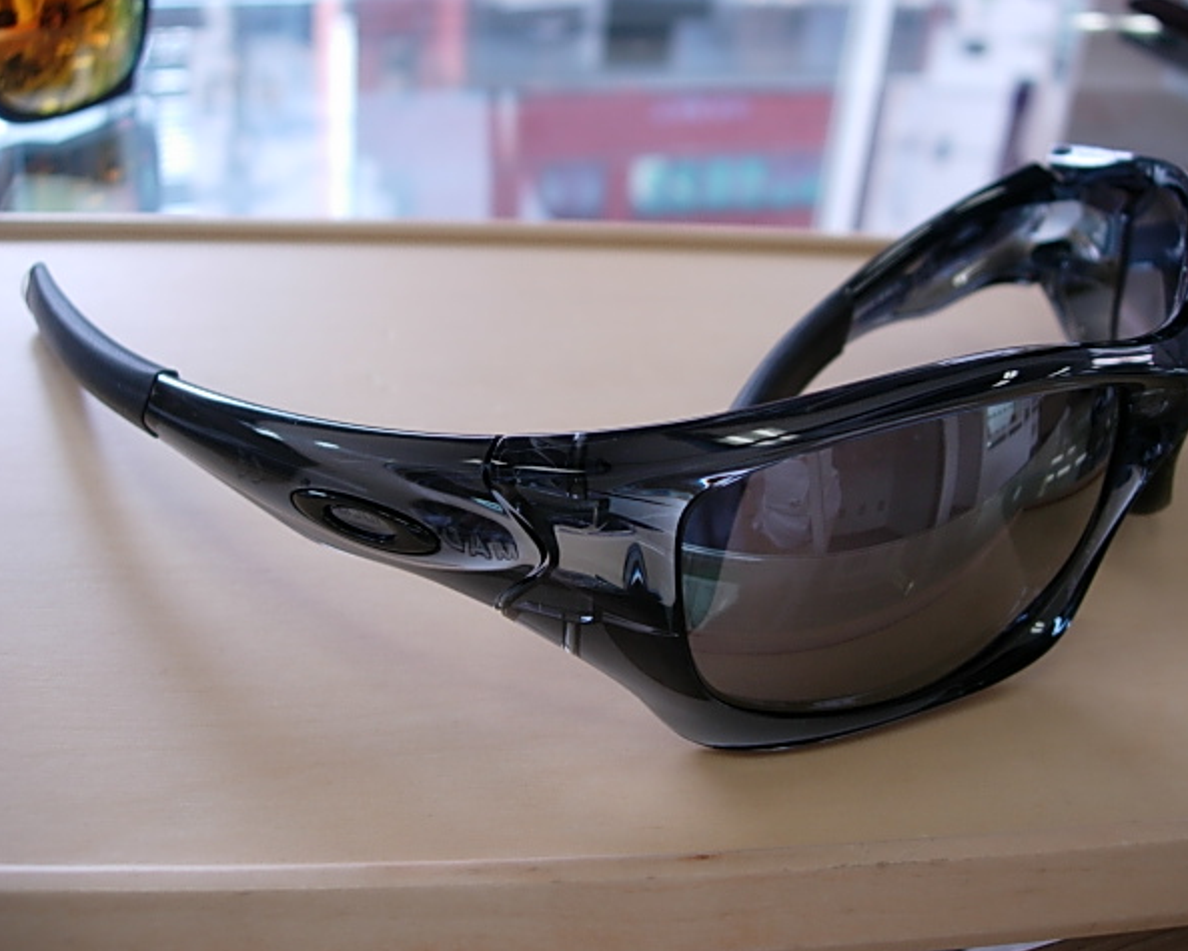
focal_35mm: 40
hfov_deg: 45.8
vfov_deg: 37.4
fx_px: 1407
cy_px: 477
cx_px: 629
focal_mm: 7.8
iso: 64
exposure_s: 1/57
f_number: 2.8
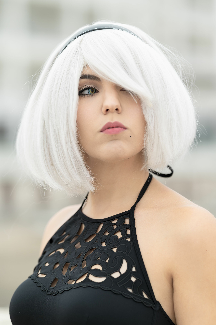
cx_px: 108
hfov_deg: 10.1
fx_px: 1216
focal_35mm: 135
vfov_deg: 15.2
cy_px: 162
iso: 100
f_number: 2.8
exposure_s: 1/200
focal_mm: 135
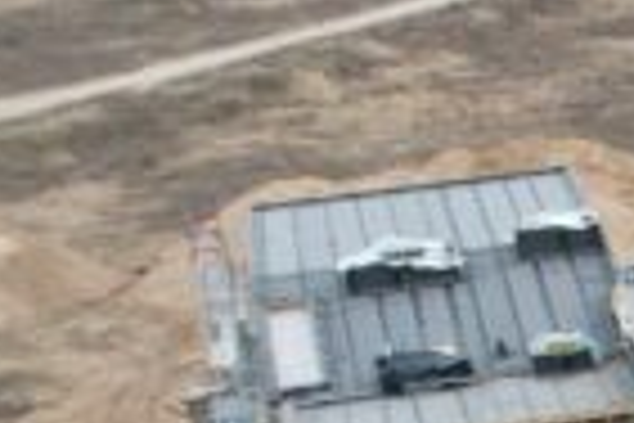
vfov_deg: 8.0
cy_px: 956
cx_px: 1691
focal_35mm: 160
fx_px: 2818
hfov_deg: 10.4
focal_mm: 8.38
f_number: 2.8
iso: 130
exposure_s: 1/320
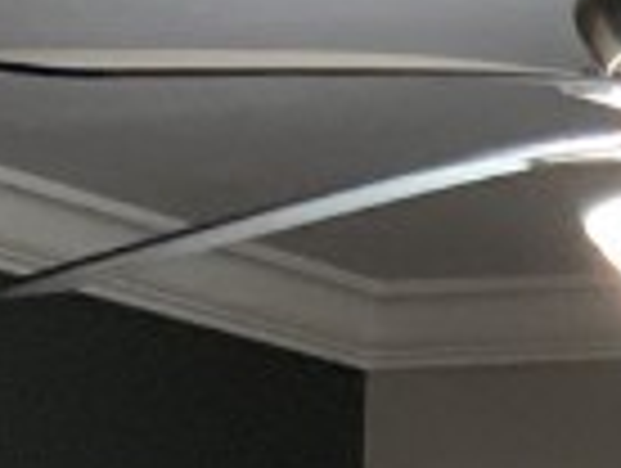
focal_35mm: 215
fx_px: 3864
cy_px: 1314
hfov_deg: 8.5
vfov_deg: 6.4
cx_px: 1454
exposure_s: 1/60
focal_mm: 3
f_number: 1.8
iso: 160
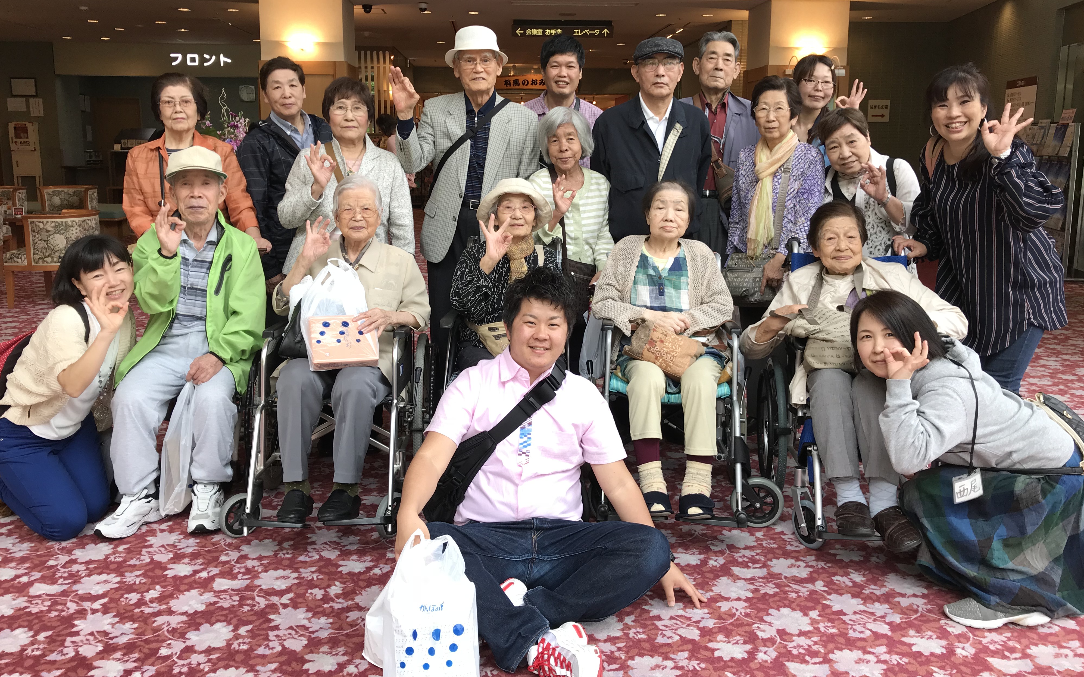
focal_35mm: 30
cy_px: 292
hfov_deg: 62.9
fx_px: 886
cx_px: 543
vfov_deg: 41.7
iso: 20
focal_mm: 3.99
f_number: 1.8
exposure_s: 1/60
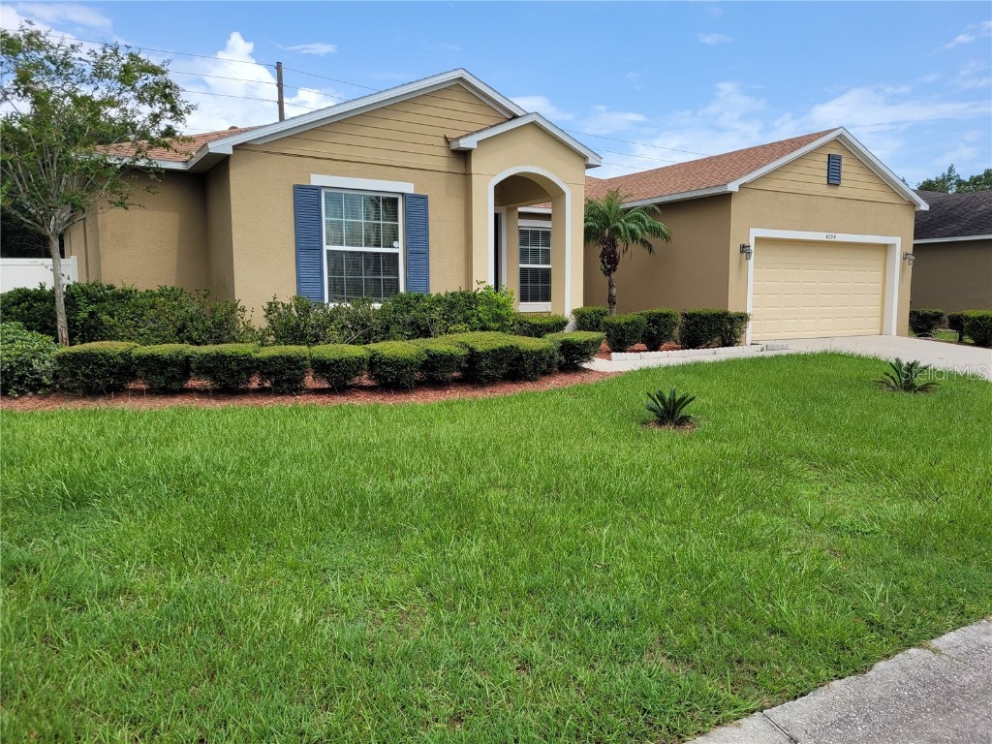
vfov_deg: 53.1
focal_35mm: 26
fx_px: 745
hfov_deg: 67.3
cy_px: 372
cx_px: 496
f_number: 1.8
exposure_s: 1/1690
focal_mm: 5.4
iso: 40
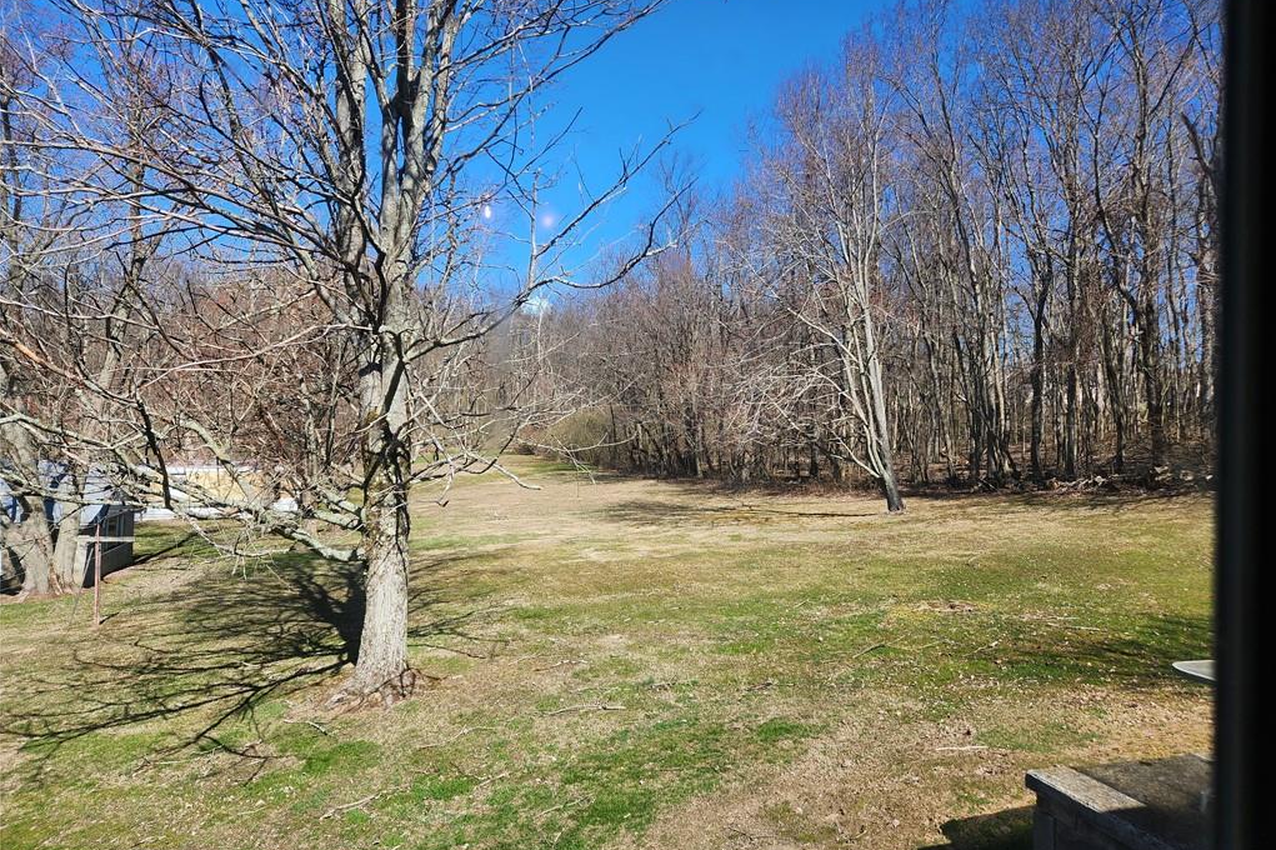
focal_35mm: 24
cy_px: 444
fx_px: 850
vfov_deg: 53.1
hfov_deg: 73.8
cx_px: 639
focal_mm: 5.4
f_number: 1.8
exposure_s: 1/919
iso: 20
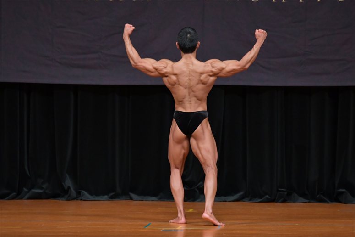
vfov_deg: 4.8
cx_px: 178
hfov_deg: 7.2
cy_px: 118
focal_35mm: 285
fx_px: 2809
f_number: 5.6
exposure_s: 1/400
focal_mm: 190
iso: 4000
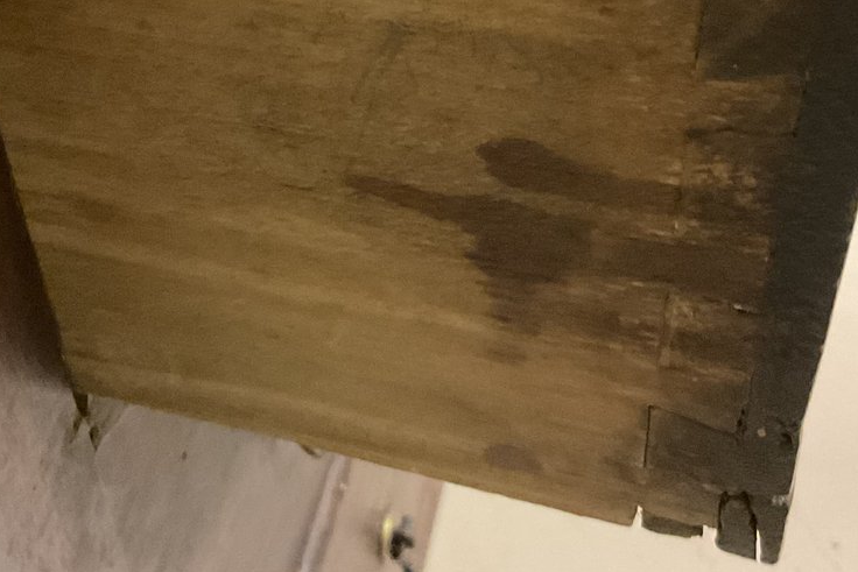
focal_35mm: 62
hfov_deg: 32.4
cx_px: 399
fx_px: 1478
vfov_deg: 21.5
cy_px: 81
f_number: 1.8
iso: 500
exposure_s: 1/30
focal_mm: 3
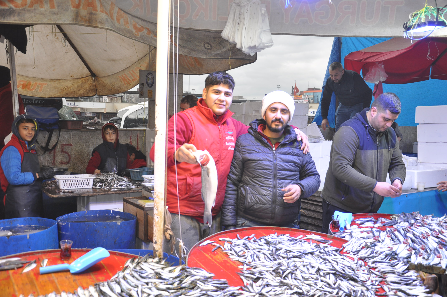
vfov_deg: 34.1
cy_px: 148
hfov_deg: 49.6
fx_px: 484
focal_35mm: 39
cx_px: 224
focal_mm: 26
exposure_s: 1/200
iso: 320
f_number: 4
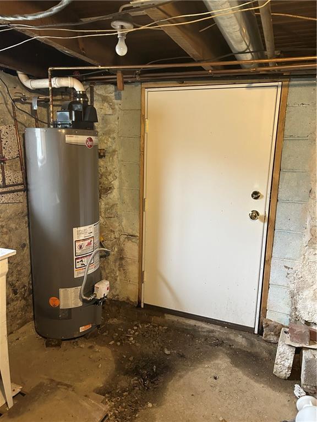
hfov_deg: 53.1
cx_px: 158
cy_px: 211
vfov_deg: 67.3
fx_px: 317
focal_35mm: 26
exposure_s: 1/60
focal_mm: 5.7
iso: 400
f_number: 1.5
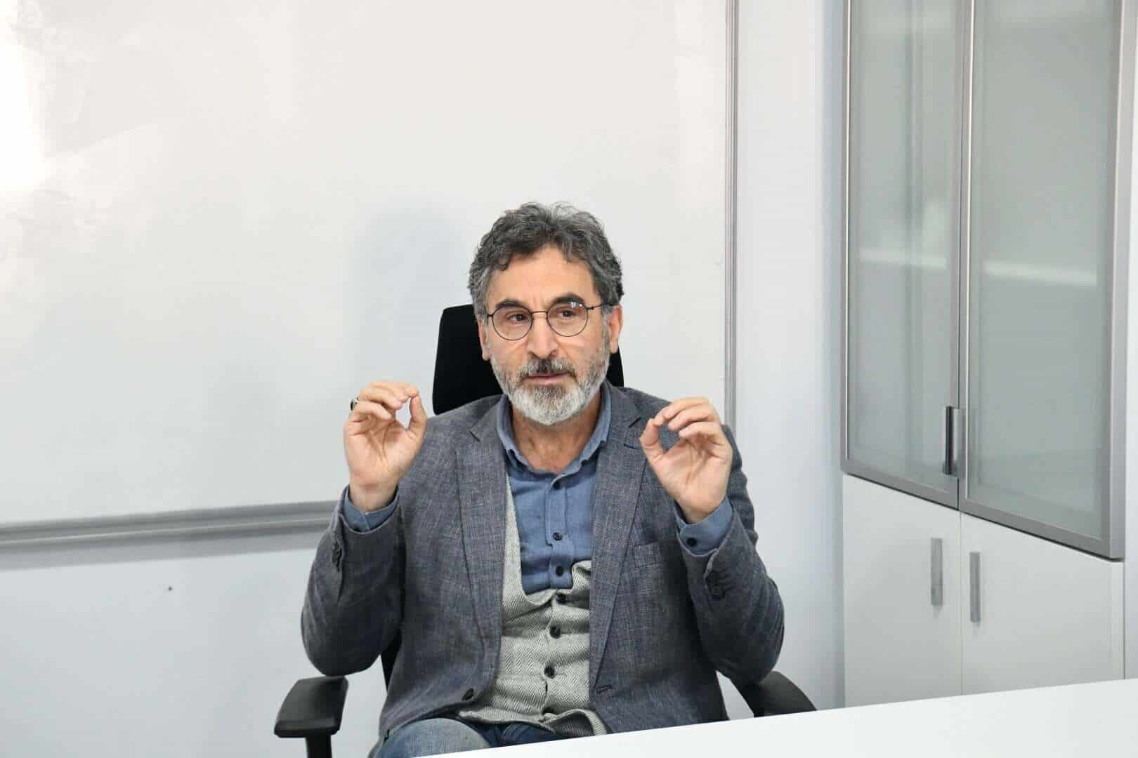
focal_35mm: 70
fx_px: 2213
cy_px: 379
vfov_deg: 19.5
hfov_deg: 28.8
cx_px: 569
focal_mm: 70
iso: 12800
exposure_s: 1/320
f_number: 7.1
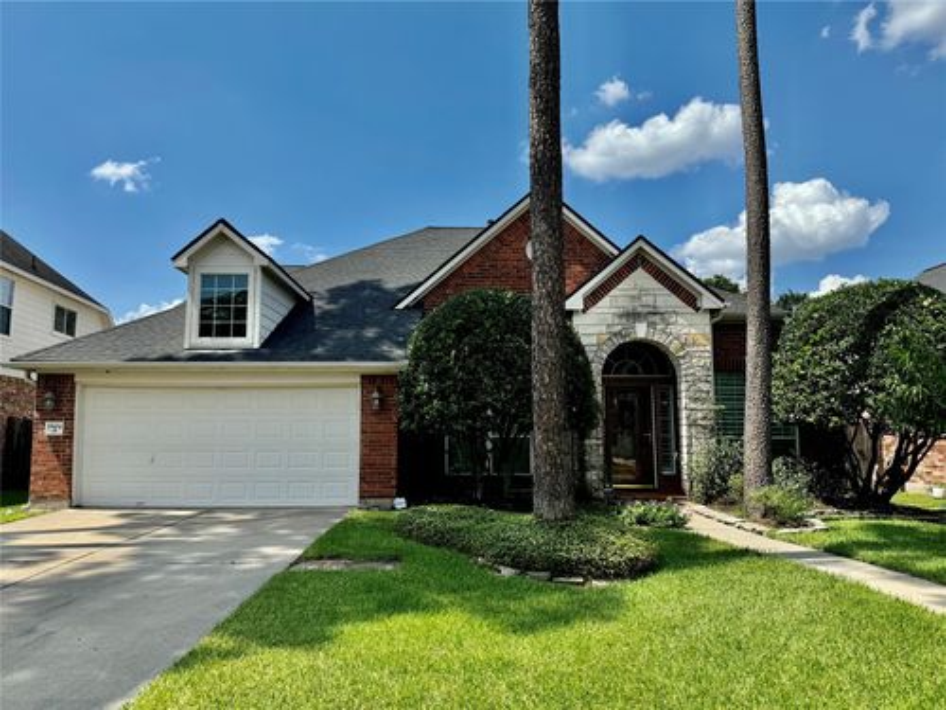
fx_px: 656
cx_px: 473
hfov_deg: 71.6
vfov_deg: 56.8
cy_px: 355
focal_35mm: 24
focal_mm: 6.76
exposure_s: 1/4310
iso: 80
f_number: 1.78
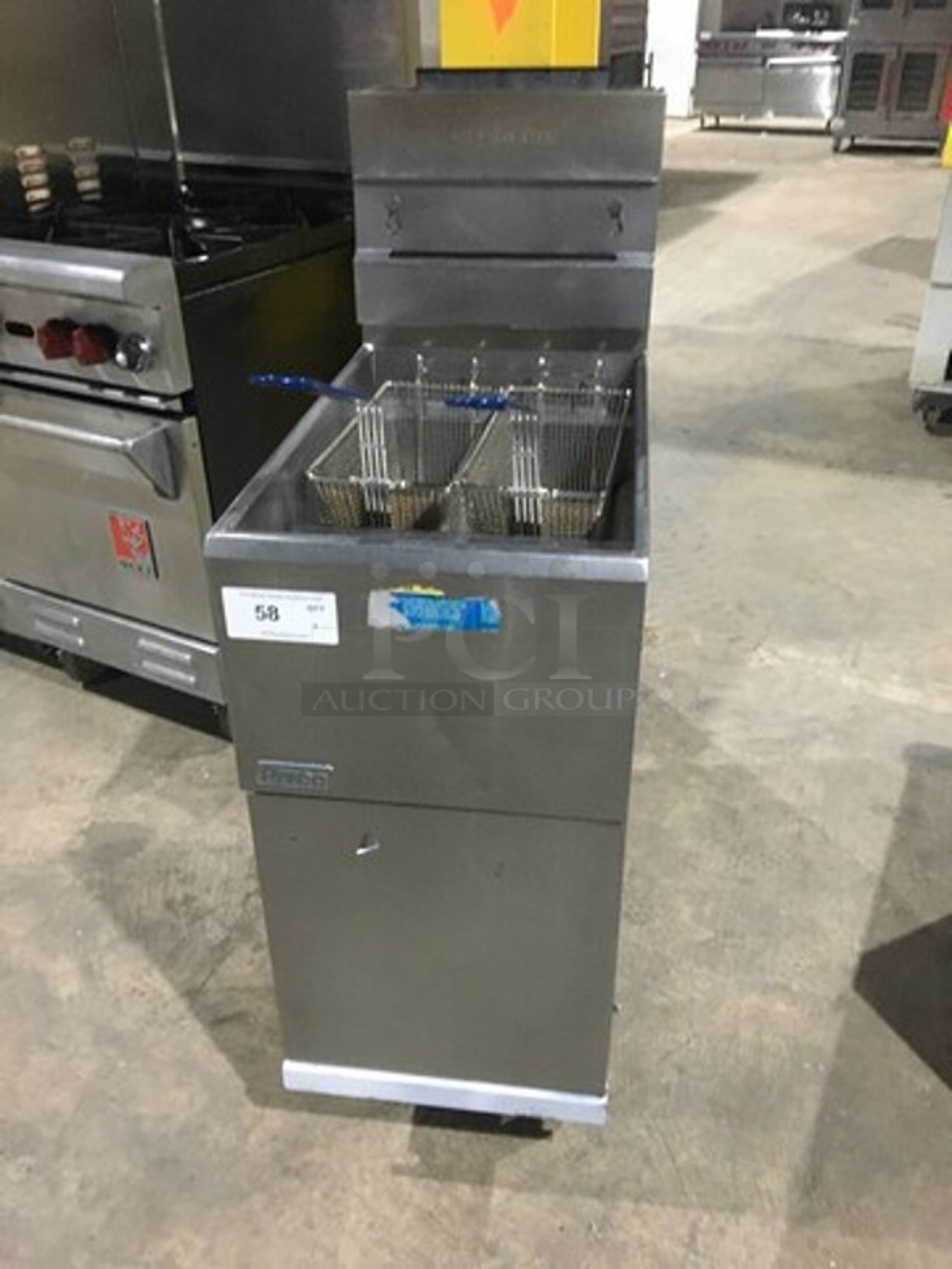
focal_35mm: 29
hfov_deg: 48.2
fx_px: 1063
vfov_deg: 61.7
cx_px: 476
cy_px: 634
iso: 400
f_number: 2.2
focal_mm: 4.15
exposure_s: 1/15
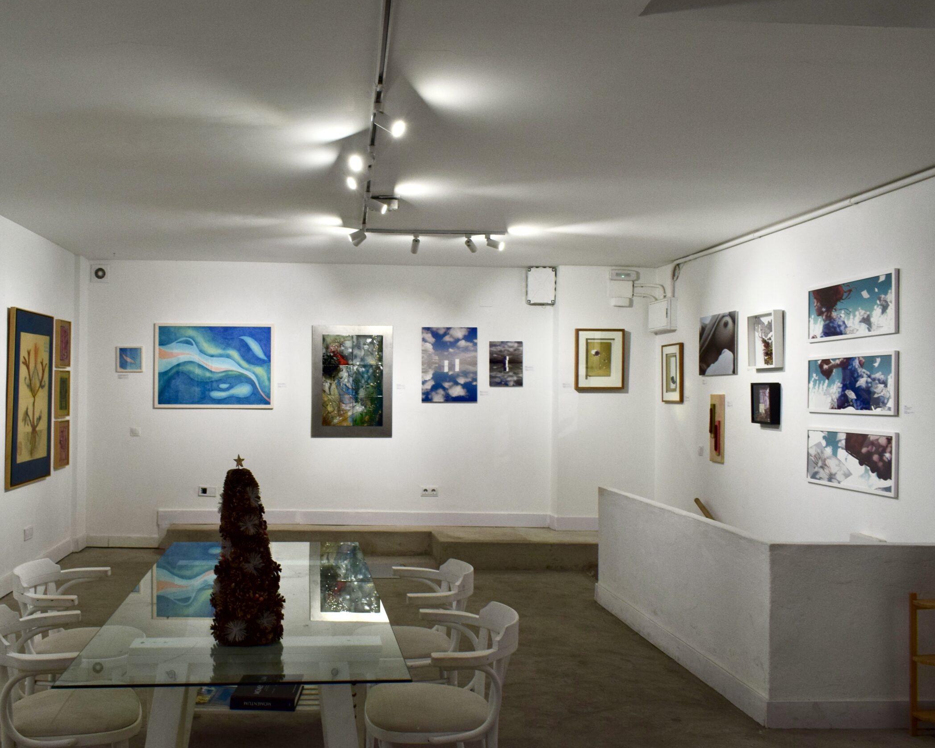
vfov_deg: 47.1
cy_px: 379
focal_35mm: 31
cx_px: 364
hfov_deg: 56.6
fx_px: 858
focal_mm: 18
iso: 720
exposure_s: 1/60
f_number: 8
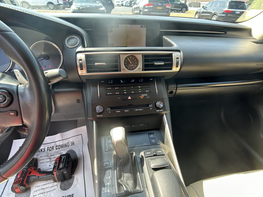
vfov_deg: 53.1
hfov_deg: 67.3
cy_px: 98
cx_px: 132
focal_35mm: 26
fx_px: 198
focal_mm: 5.7
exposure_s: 1/139
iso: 32
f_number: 1.5
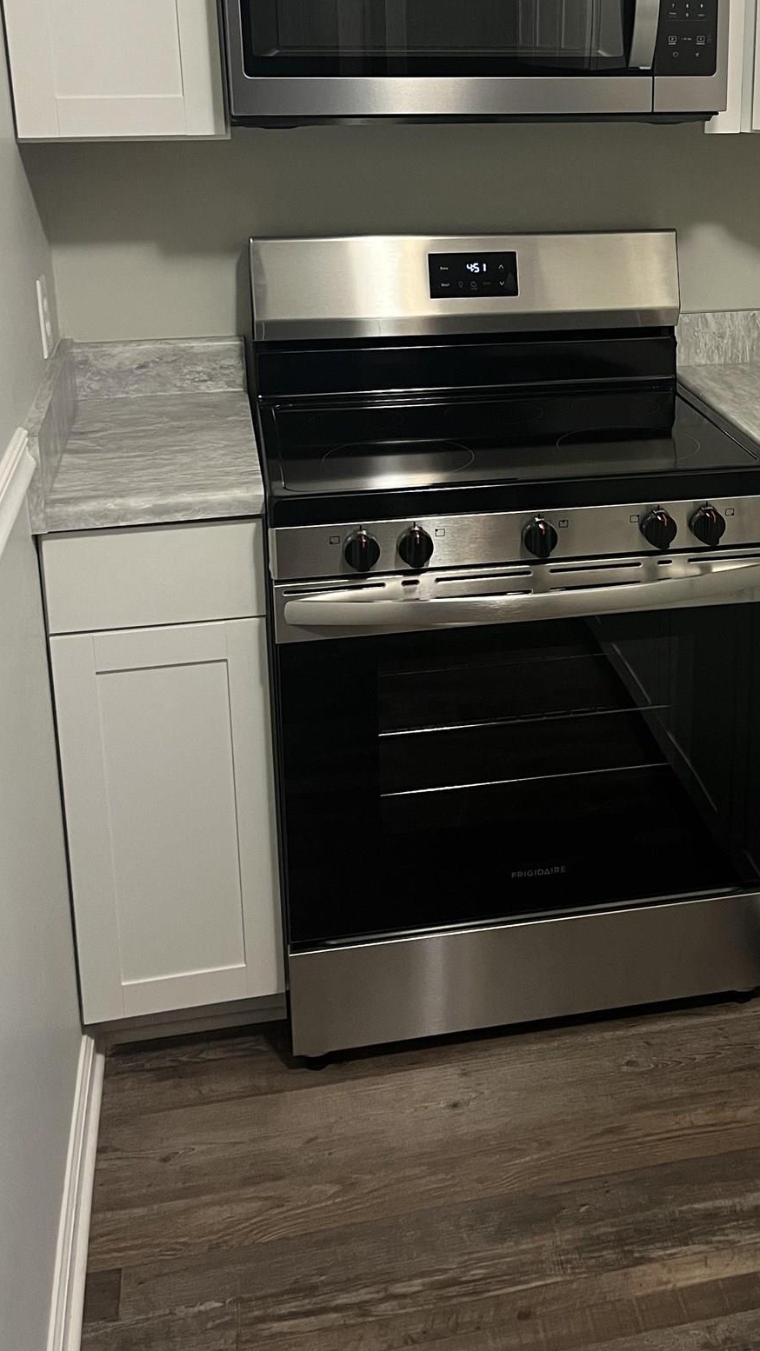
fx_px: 1505
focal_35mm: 42
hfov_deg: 27.7
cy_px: 424
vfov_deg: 47.4
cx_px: 630
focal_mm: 5.1
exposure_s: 1/60
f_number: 1.6
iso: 320
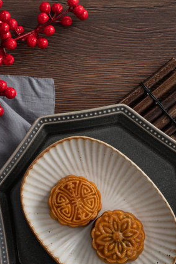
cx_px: 92
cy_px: 169
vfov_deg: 12.0
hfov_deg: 8.0
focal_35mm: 171
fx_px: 1252
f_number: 13
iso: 100
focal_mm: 118
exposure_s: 1/125
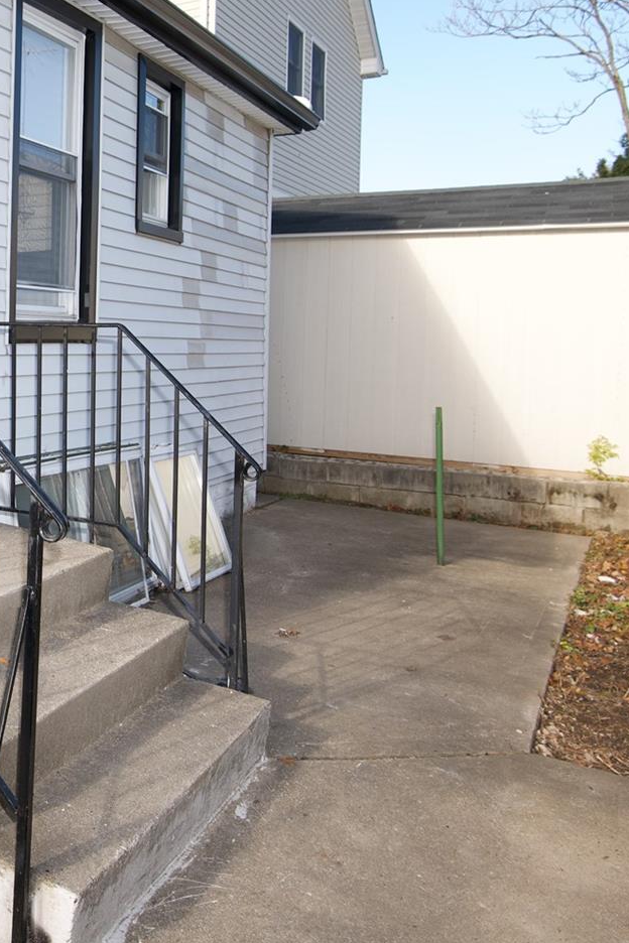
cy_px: 327
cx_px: -76
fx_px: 917
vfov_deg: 53.5
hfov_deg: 32.8
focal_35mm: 35
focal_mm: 16
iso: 100
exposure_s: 1/200
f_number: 5.6
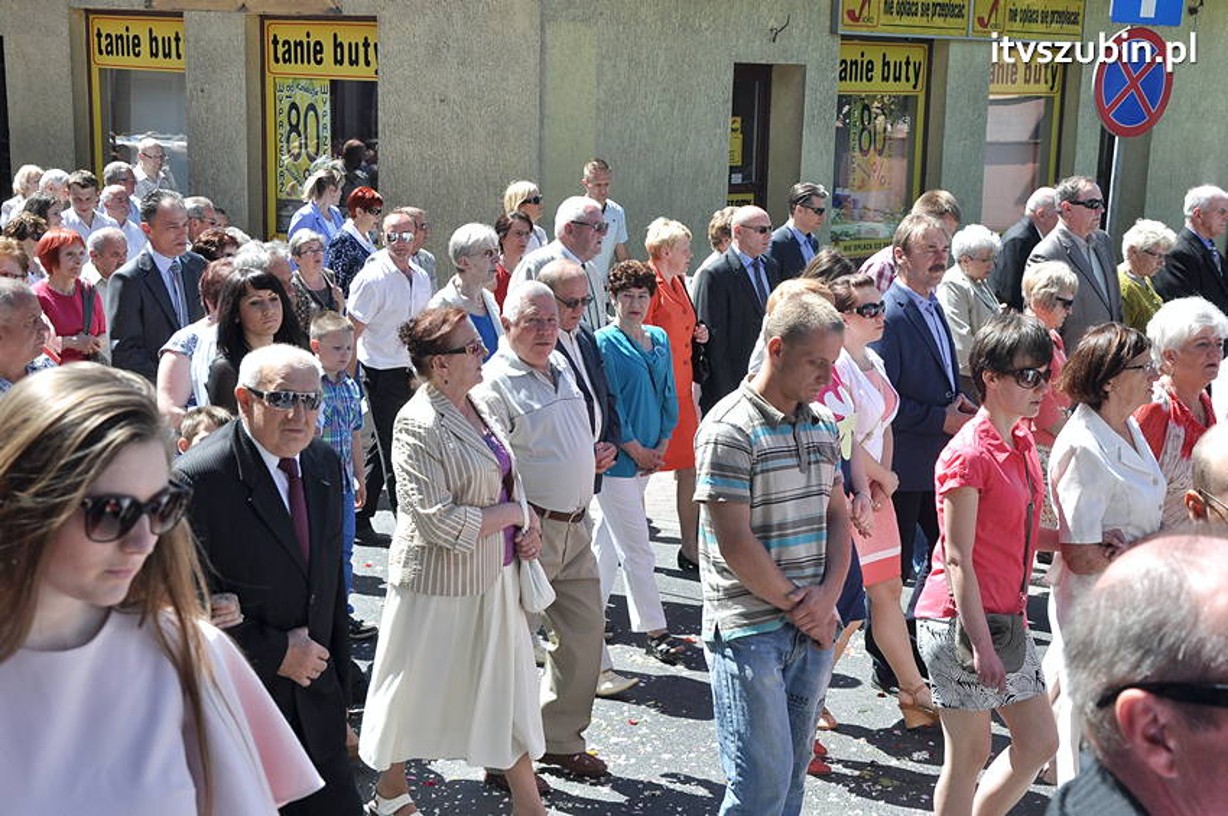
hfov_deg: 33.4
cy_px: 408
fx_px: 2045
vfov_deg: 22.6
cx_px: 614
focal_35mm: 60
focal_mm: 40
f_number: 10
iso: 400
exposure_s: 1/400
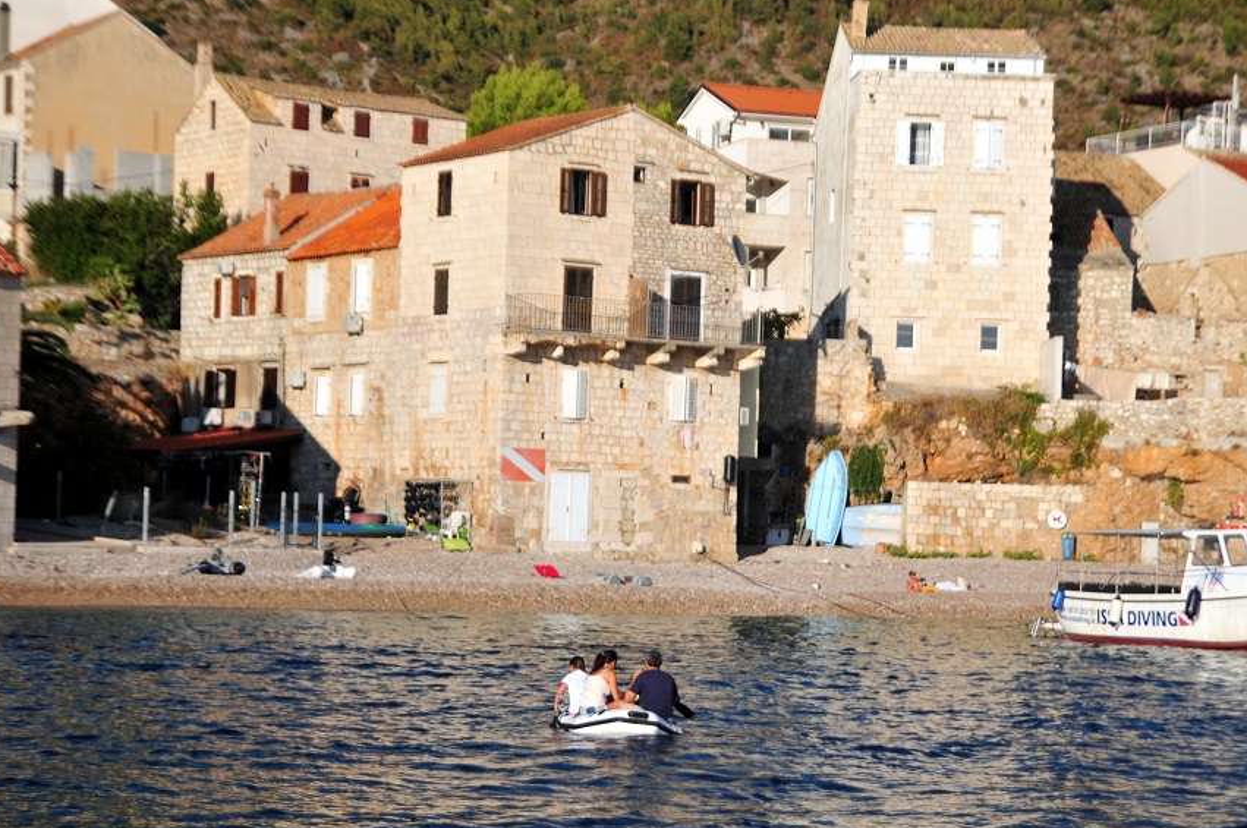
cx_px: 621
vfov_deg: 15.5
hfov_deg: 23.2
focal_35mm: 88
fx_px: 3044
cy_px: 429
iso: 250
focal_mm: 50
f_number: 2.8
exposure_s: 1/8000
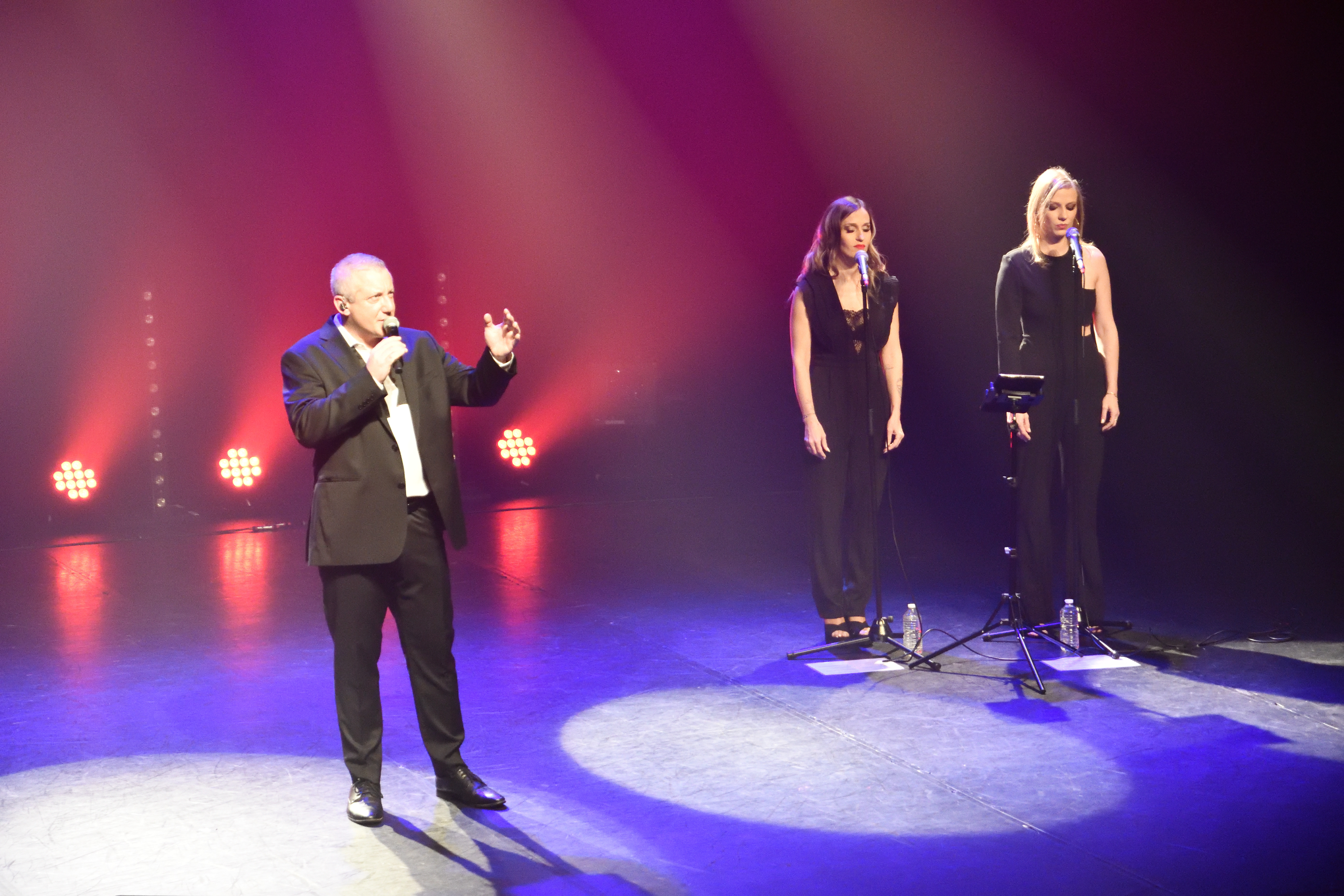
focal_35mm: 127
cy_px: 448
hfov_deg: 16.1
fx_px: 4741
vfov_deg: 10.8
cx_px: 672
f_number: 5.6
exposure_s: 1/125
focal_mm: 85
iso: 6400
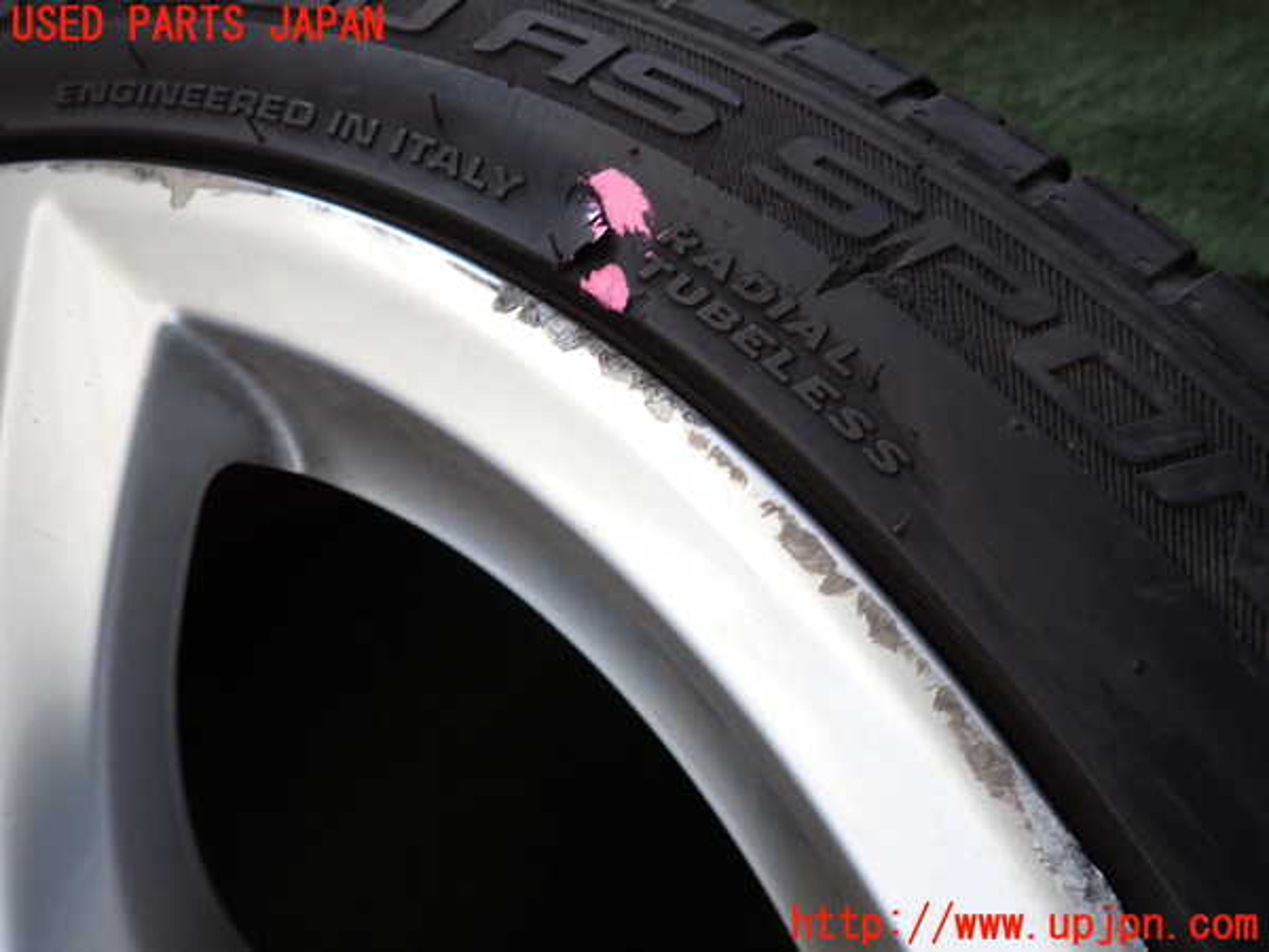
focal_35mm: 25
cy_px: 476
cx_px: 634
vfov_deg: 54.9
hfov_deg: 69.4
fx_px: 916
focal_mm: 4.5
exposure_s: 1/40
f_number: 2
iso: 200
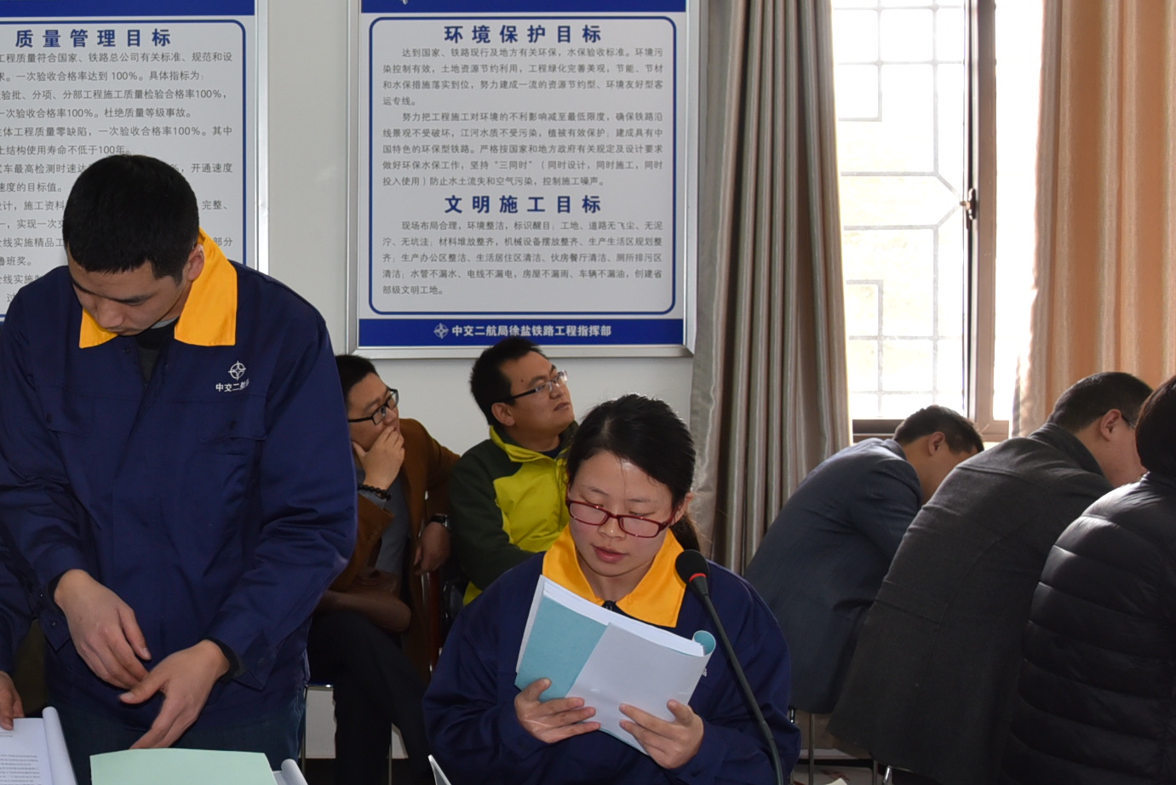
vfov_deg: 22.3
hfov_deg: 30.5
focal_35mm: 61
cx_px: -7
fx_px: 1993
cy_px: 330
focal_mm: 28
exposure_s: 1/100
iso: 800
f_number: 5
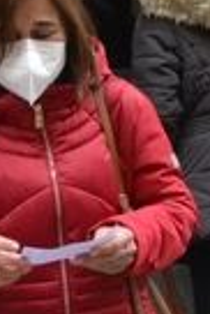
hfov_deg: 3.8
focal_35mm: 352
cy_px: 135
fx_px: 3072
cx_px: 748
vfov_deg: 5.8
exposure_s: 1/500
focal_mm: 40
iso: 3200
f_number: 11
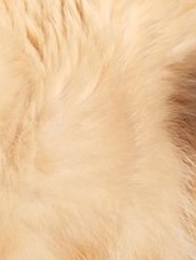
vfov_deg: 19.4
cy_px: -122
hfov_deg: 16.4
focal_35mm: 89
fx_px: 671
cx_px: 170
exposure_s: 1/627
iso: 100
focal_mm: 4.27
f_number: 1.8
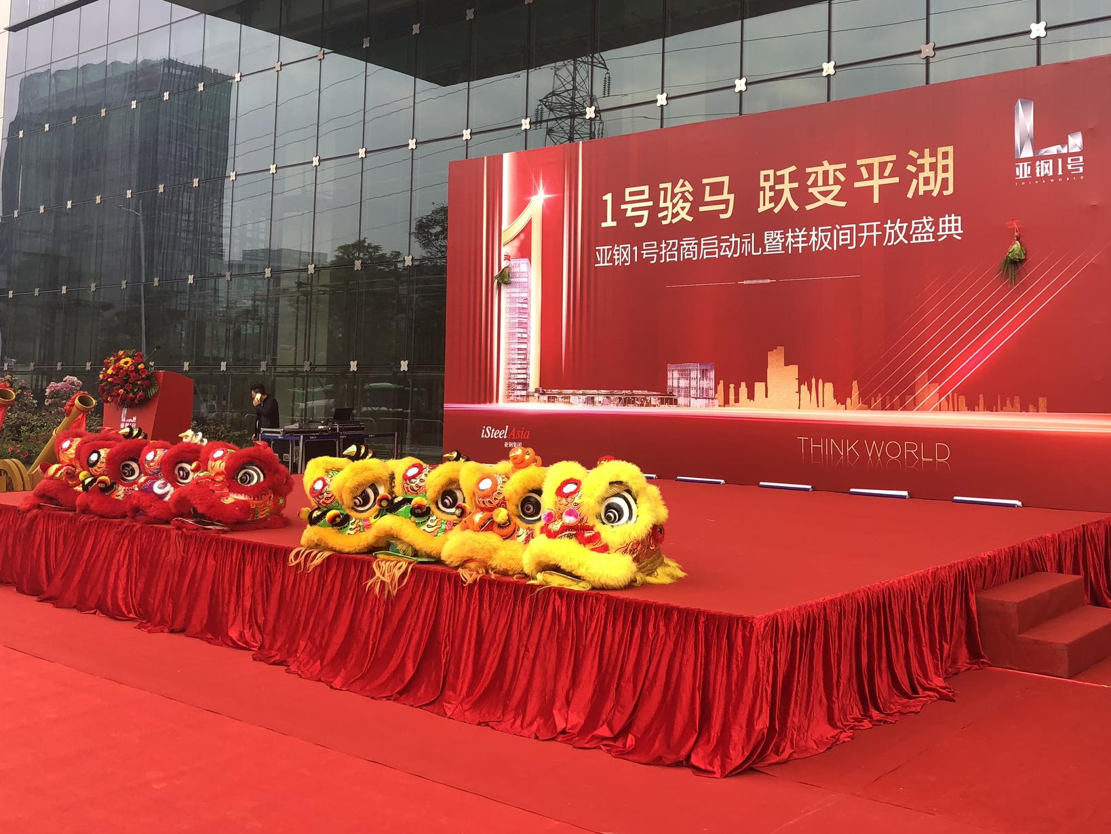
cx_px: 646
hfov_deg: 52.4
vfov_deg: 40.4
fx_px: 1123
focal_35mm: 35
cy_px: 315
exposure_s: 1/120
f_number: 1.8
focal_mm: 4
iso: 50
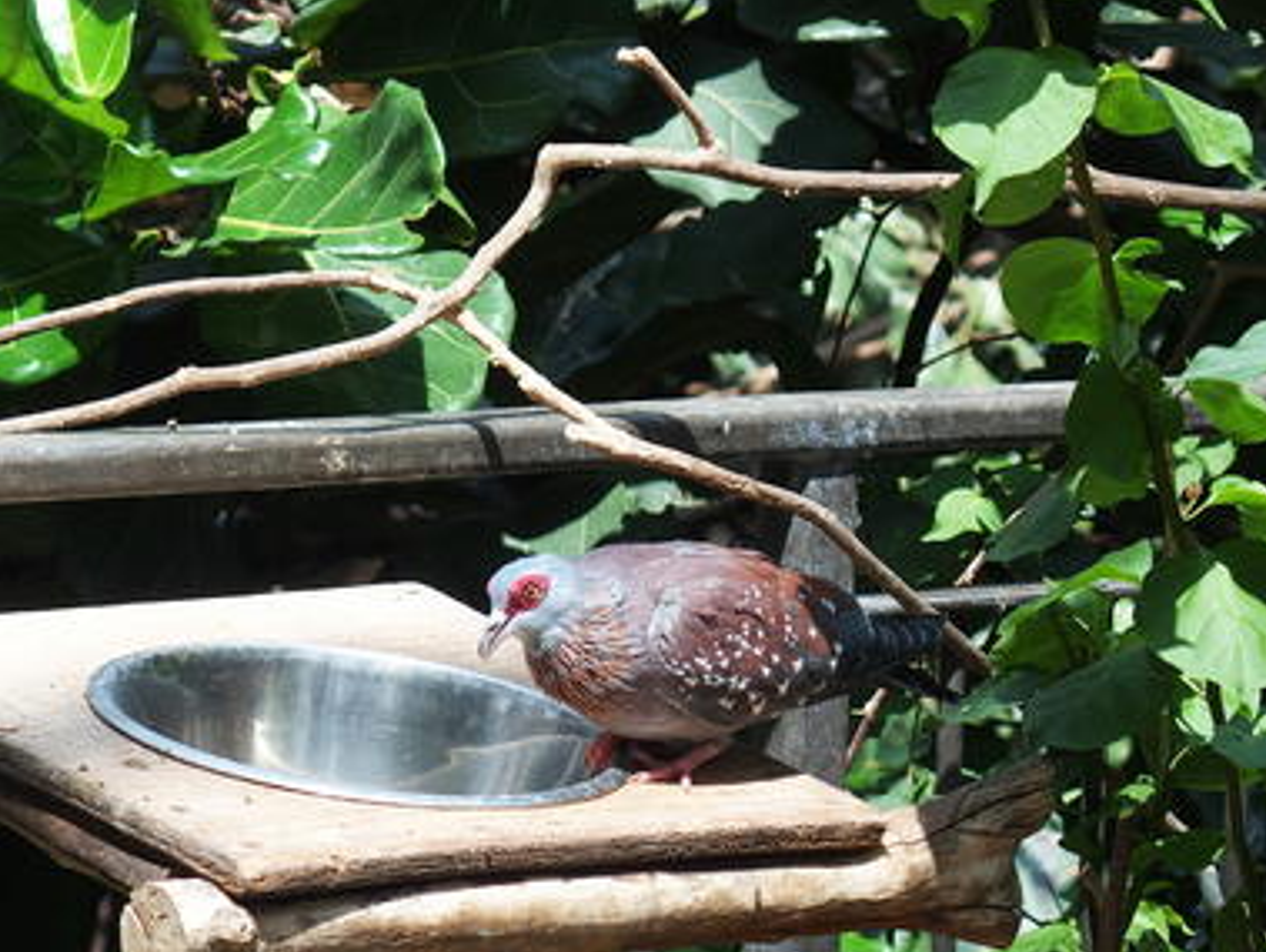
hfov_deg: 10.1
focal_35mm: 196
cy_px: 531
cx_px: 641
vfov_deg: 7.6
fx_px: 7175
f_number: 3.5
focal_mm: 35
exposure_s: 1/320
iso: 100
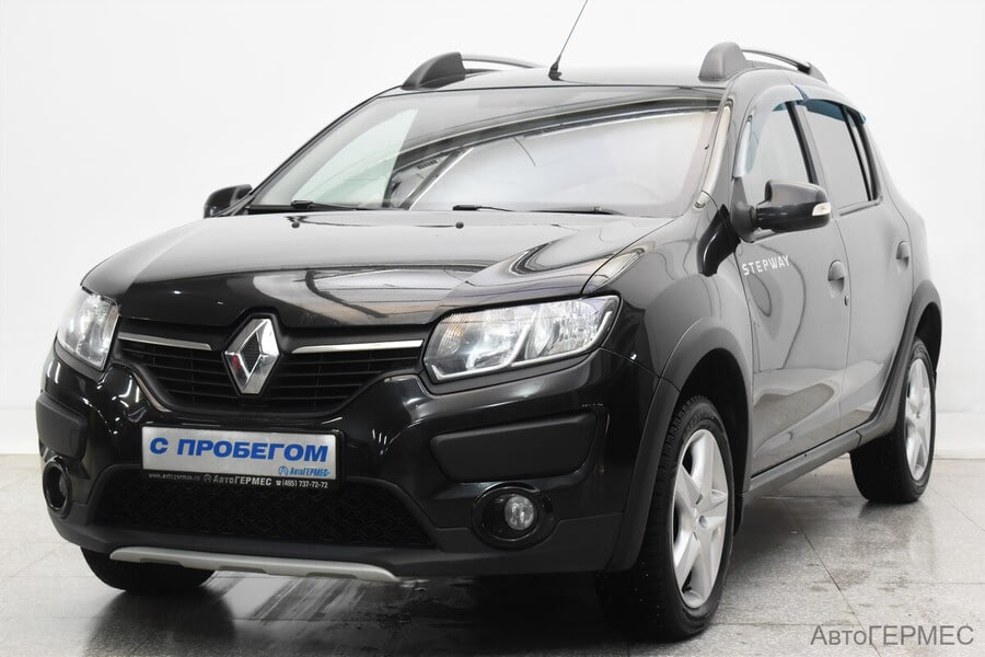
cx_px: 492
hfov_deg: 28.1
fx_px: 1970
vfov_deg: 18.9
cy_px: 328
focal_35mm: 72
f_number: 5.6
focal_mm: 48
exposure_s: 1/80
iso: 1600
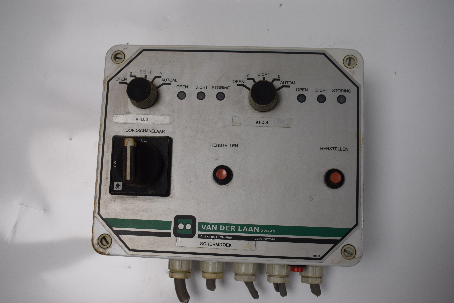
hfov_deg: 51.3
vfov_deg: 35.5
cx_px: 227
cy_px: 152
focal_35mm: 38
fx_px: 473
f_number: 5.6
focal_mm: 25
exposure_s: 1/125
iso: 400
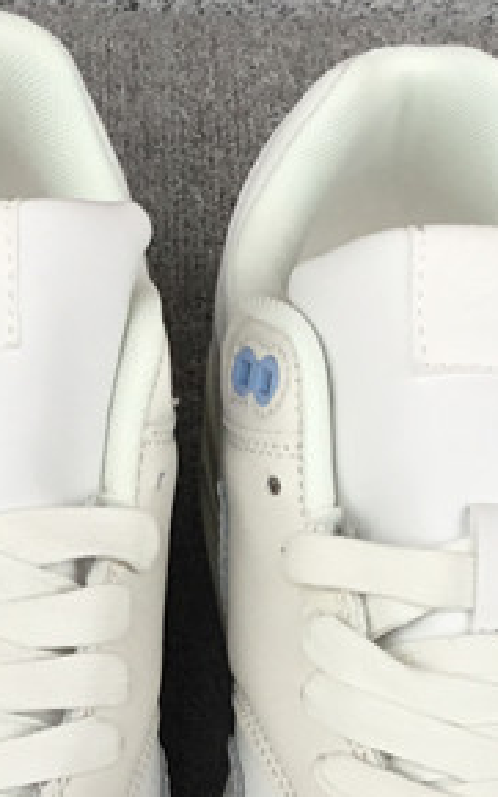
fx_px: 2217
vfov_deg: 20.1
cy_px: 697
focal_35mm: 102
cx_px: 168
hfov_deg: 12.8
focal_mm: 3.3
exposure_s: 1/100
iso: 32
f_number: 2.4
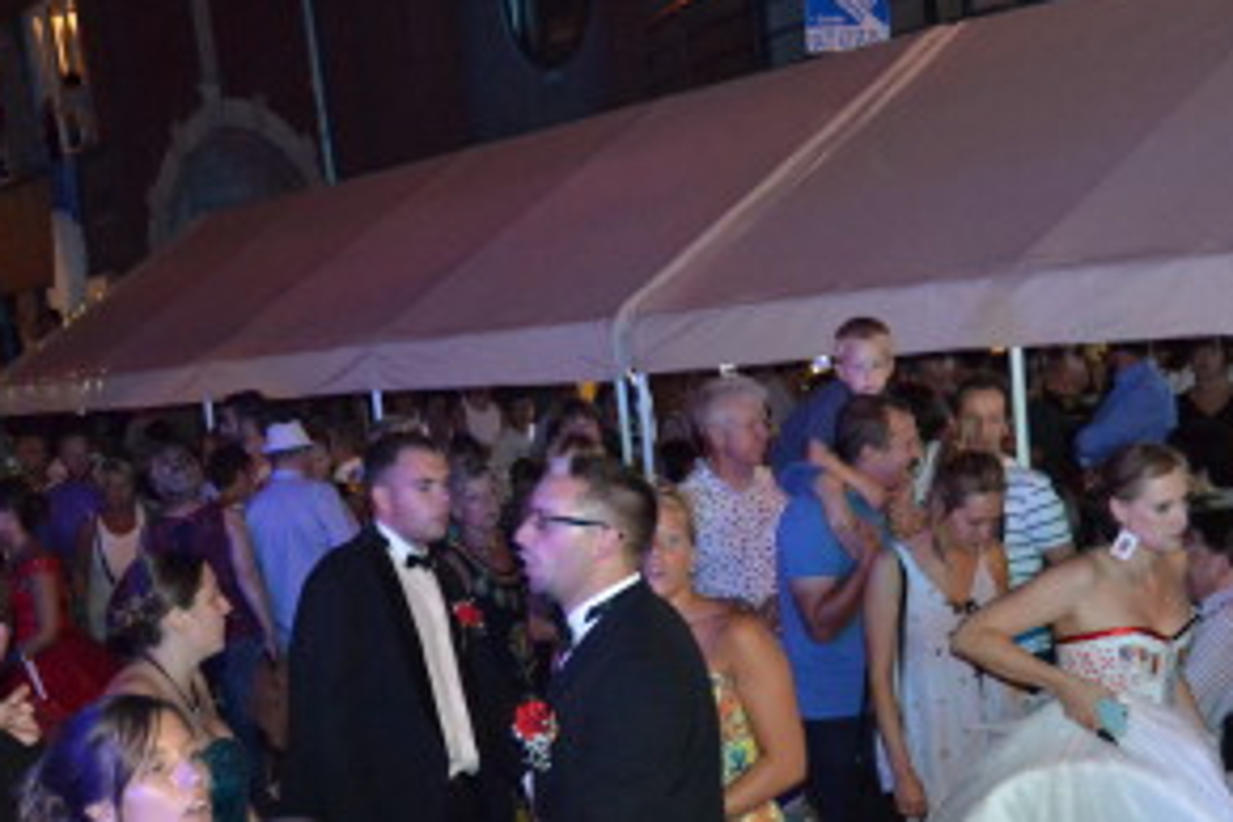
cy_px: 593
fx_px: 1946
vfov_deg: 23.7
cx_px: 585
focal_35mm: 57
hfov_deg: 35.1
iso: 3200
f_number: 3.8
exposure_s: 1/60
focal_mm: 23
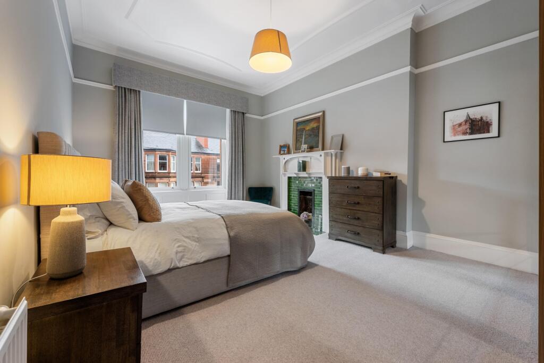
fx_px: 212
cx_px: 272
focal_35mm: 14
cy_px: 182
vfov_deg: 81.2
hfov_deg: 104.2
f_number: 8
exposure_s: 1/4
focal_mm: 14
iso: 640
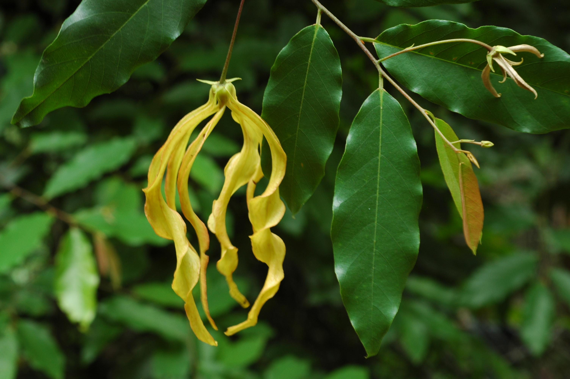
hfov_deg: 22.6
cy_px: 190
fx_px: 1424
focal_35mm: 90
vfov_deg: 15.2
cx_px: 285
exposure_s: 1/6
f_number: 13
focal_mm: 60
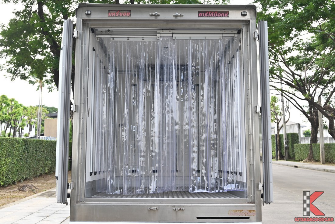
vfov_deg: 32.6
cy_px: 112
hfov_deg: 47.4
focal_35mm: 41
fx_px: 382
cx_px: 168
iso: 560
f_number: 5.6
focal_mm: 41
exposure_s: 1/350
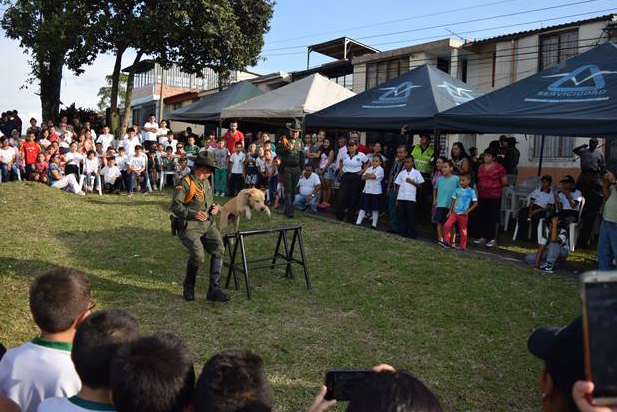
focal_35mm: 28
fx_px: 480
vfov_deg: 46.4
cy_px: 210
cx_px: 303
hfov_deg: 65.4
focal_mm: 18
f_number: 4
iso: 100
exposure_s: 1/400
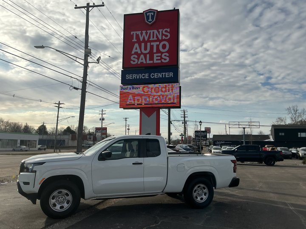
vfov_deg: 48.2
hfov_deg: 61.7
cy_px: 114
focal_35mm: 29
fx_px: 256
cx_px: 153
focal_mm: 3
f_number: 1.8
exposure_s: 1/4065
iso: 25
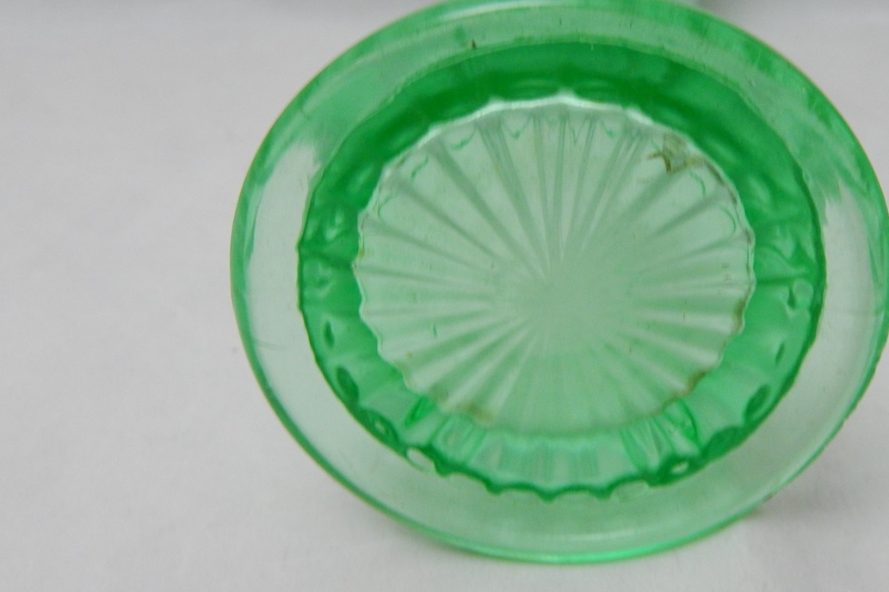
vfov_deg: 28.6
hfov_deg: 41.7
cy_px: 329
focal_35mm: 47
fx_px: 1160
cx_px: 549
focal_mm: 6.1
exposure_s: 1/15
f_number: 3.3
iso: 400
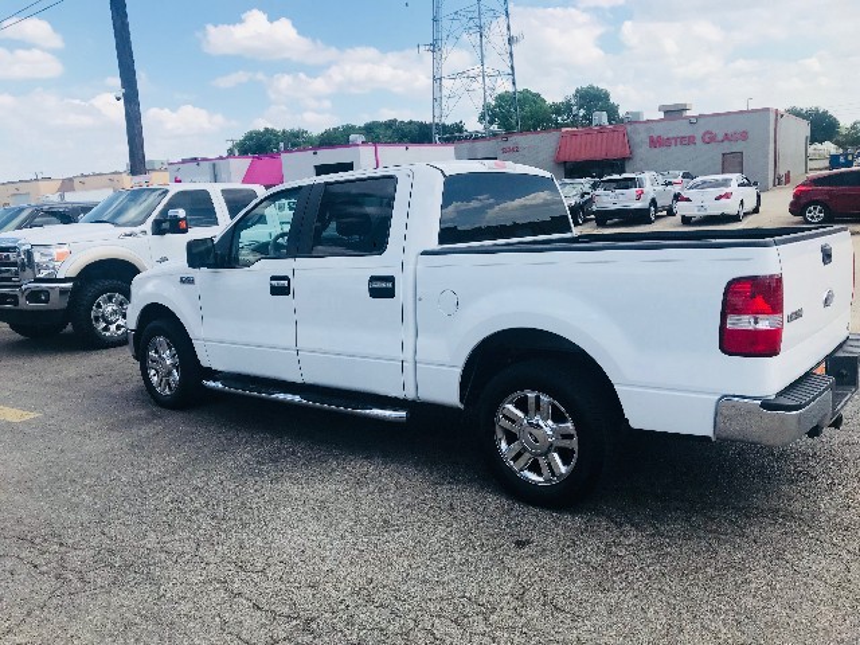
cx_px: 430
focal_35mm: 28
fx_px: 696
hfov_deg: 63.4
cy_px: 322
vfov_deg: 49.7
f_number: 1.8
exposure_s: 1/1953
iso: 20
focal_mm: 3.99
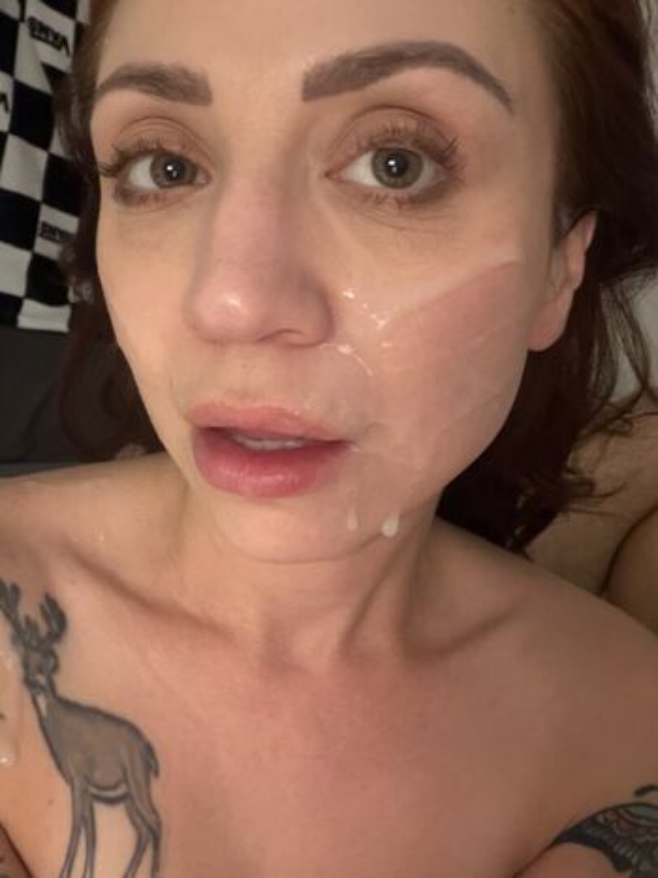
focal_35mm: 30
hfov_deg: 46.8
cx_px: 329
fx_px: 761
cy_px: 439
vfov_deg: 60.0
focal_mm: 2.71
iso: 640
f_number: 1.9
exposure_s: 1/24
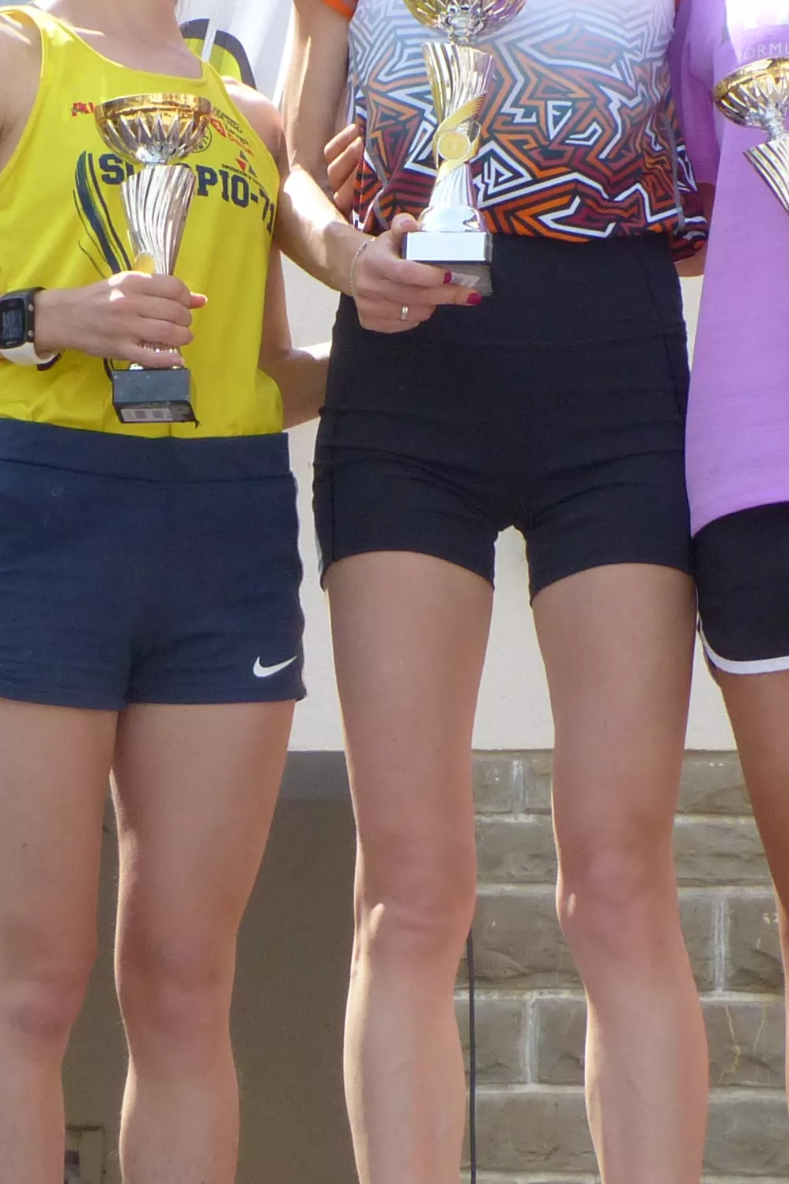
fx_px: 5391
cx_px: 303
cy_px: 441
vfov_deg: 12.5
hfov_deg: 8.4
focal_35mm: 164
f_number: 4
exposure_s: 1/800
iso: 200
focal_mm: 10.5
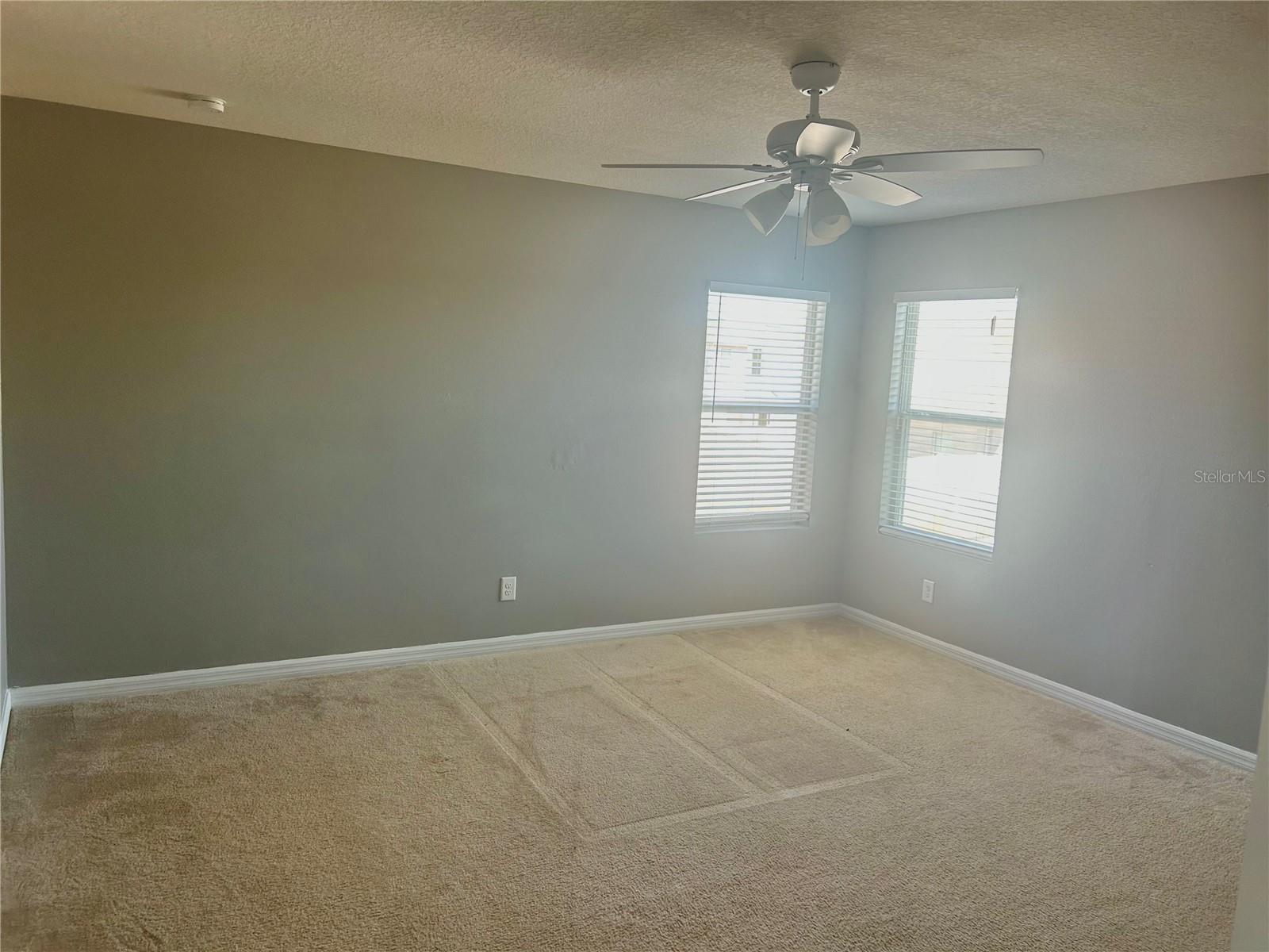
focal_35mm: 26
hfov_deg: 67.3
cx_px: 634
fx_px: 953
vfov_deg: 53.1
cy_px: 476
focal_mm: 5.7
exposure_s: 1/120
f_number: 1.5
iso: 64
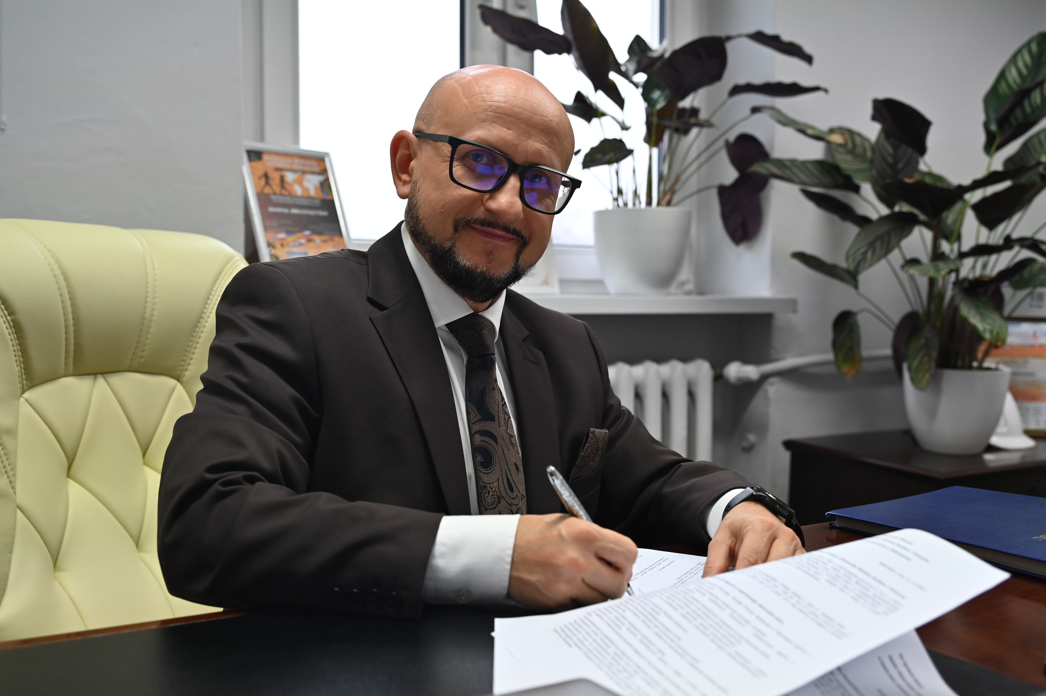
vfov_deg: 35.9
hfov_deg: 51.9
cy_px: 348
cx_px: 523
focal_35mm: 37
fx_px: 1074
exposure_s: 1/125
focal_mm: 37
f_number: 4
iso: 1000
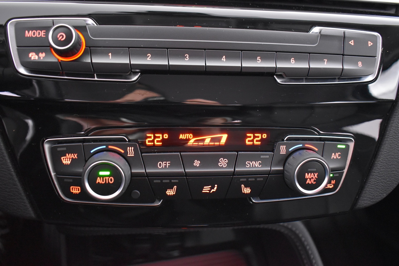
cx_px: 200
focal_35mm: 32
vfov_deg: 41.7
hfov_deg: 59.5
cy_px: 133
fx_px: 349
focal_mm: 21
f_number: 3.8
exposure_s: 1/8
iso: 3200
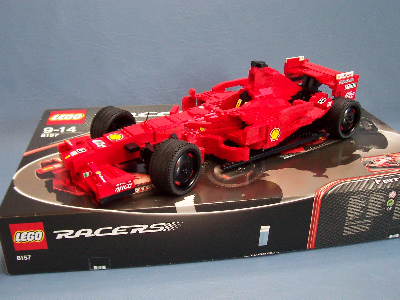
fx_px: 428
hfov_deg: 50.1
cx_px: 200
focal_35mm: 37
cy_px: 150
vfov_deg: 38.7
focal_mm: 5.6
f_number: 2.8
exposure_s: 1/15
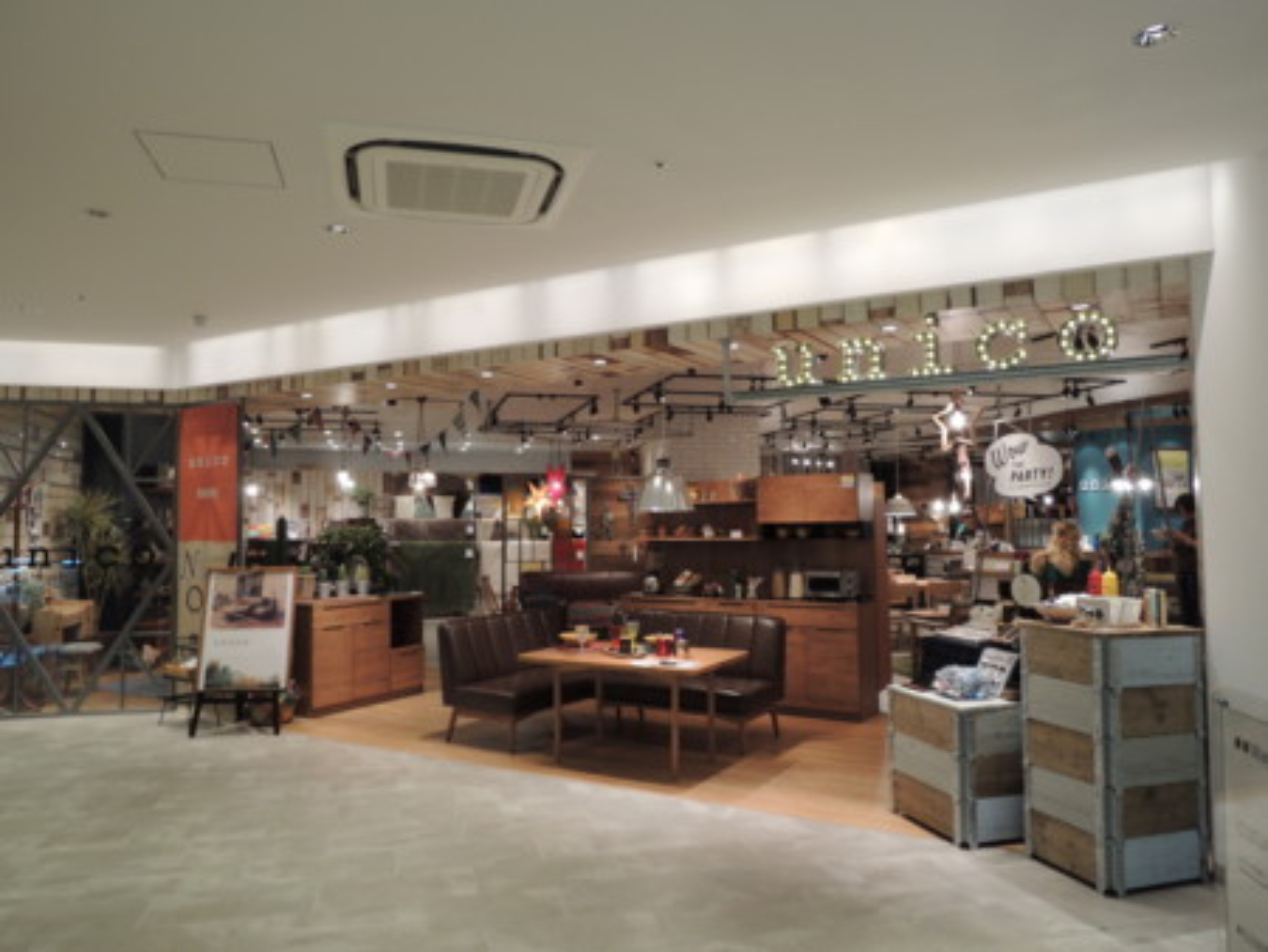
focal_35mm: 24
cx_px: 634
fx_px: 880
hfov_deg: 71.6
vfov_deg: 56.9
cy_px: 476
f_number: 2.8
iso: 140
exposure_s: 1/30
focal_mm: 4.3
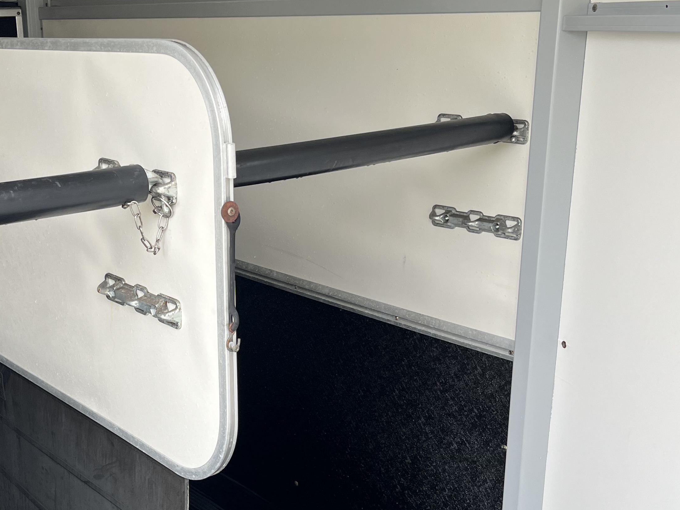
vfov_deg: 30.2
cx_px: 192
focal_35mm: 48
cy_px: 288
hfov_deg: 38.9
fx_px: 943
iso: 40
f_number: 1.6
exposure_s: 1/225
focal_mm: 5.1
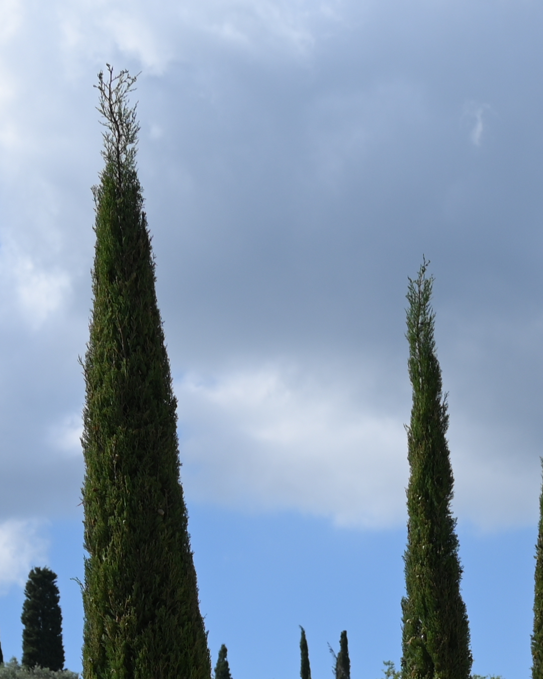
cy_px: 880
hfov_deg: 12.0
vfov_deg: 14.6
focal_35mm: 126
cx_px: 646
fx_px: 2532
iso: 100
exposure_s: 1/1000
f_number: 4.5
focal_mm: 30
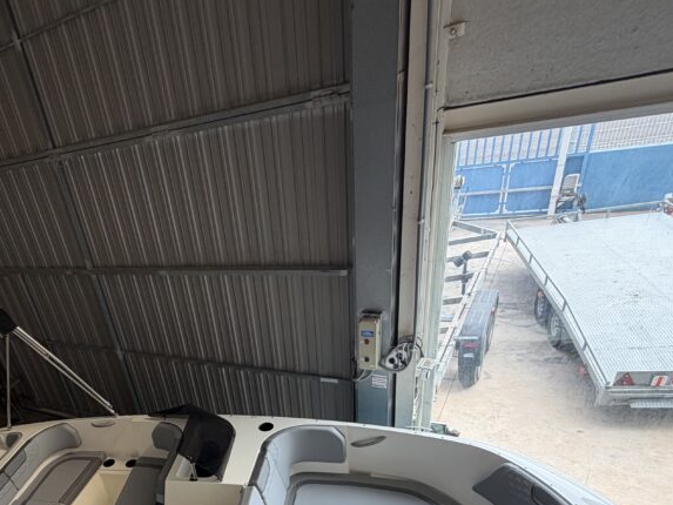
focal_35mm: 25
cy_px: 427
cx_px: 189
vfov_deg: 50.4
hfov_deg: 66.1
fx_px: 486
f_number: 2.2
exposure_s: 1/121
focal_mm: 2.22
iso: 50
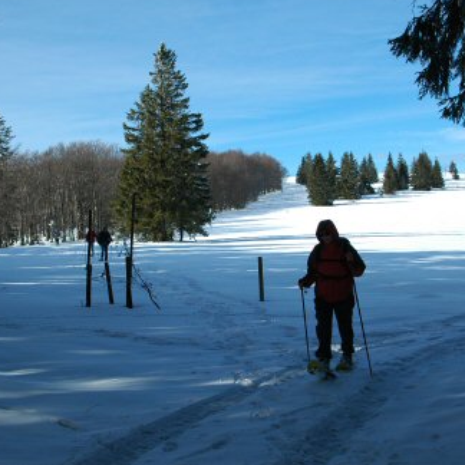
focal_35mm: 55
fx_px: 836
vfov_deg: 31.1
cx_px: 204
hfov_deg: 31.1
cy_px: 231
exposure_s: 1/500
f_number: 8
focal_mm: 28
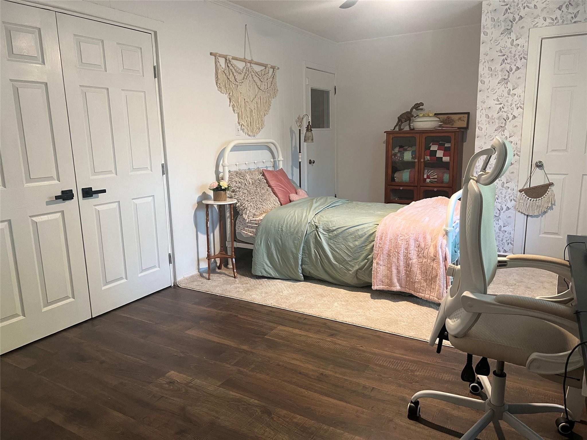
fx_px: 441
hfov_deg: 67.3
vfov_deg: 53.1
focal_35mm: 26
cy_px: 220
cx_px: 294
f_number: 1.5
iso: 250
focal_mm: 5.7
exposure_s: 1/60
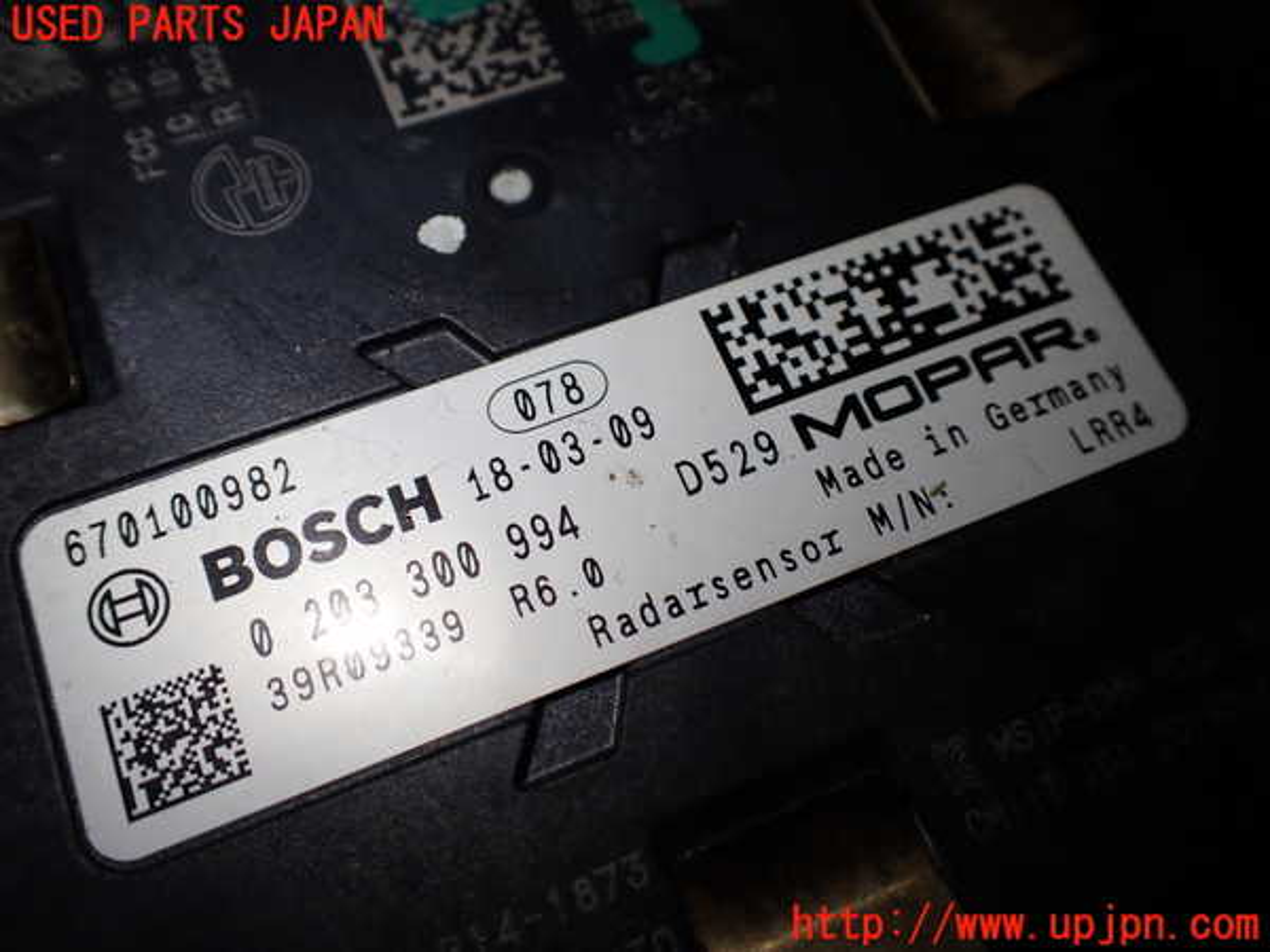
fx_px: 1101
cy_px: 476
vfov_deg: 46.8
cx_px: 635
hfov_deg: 60.0
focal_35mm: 30
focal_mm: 5.4
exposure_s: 1/200
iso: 100
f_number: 2.3
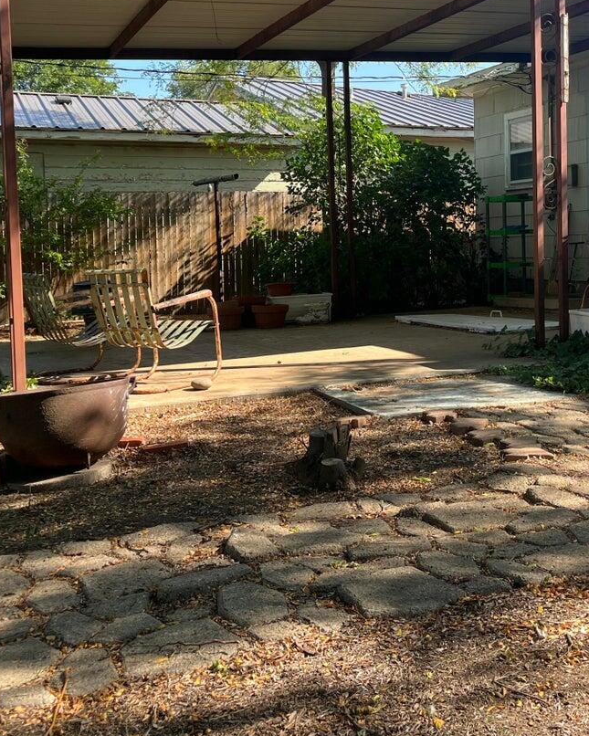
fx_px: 937
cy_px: 271
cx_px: 396
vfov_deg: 42.5
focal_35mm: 43
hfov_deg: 34.6
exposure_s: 1/577
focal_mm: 5.1
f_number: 1.6
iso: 50
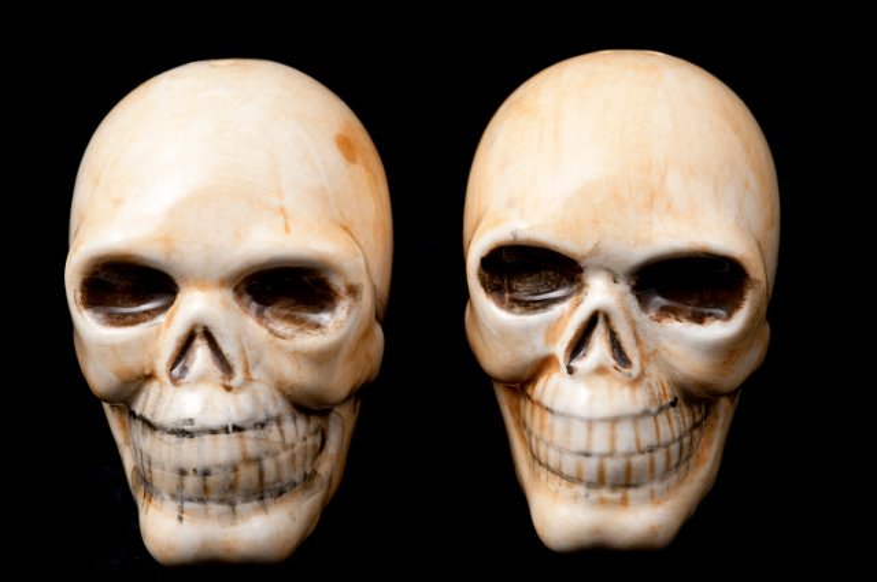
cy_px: 291
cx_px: 438
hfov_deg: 19.5
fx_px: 2555
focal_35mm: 105
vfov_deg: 13.0
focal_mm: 105
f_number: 11
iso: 200
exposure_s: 1/125
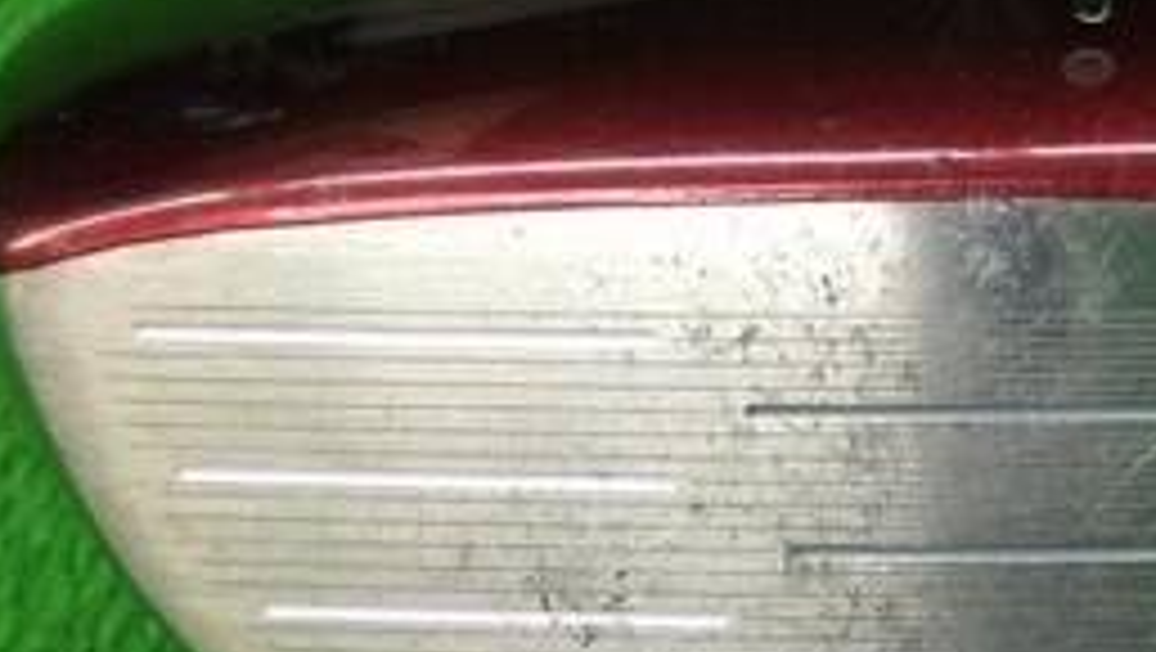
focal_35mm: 84
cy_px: 324
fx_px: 2577
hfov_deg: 24.5
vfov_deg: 14.4
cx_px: 1066
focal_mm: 3.3
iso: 100
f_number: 2.4
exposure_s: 1/30
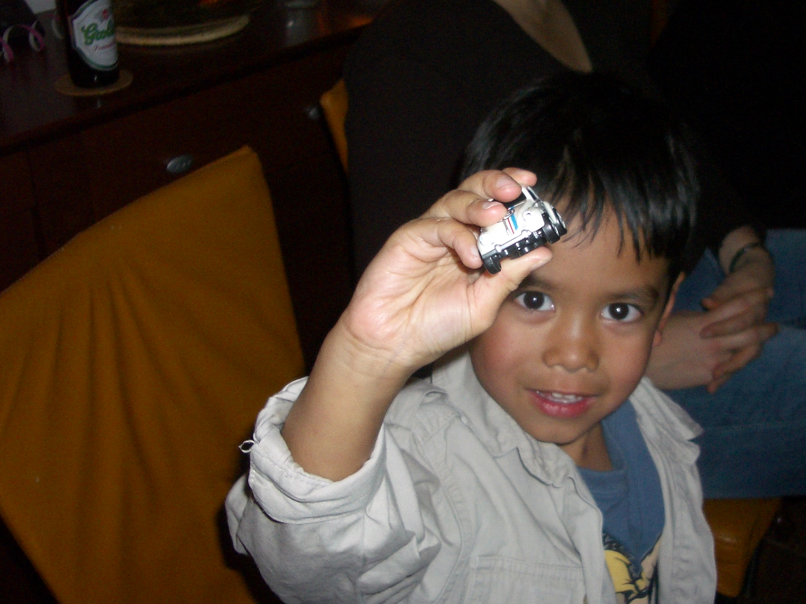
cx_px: 510
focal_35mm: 49
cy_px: 300
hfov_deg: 38.6
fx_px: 1141
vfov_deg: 29.7
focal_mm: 5.8
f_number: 2.6
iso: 100
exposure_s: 1/60
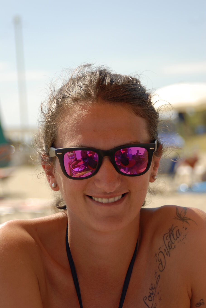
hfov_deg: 13.1
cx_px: 103
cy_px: 154
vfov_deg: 19.4
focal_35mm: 105
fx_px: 899
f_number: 4.5
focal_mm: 70
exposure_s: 1/500
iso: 100
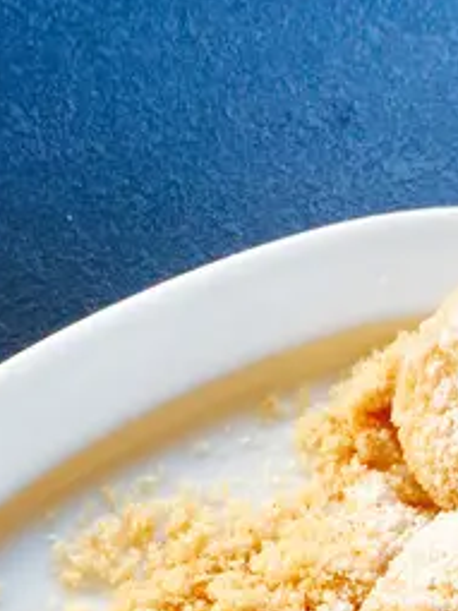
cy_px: 714
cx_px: 285
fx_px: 1448
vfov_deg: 22.2
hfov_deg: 18.0
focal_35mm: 82
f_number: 2.2
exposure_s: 1/50
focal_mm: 4.15
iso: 40
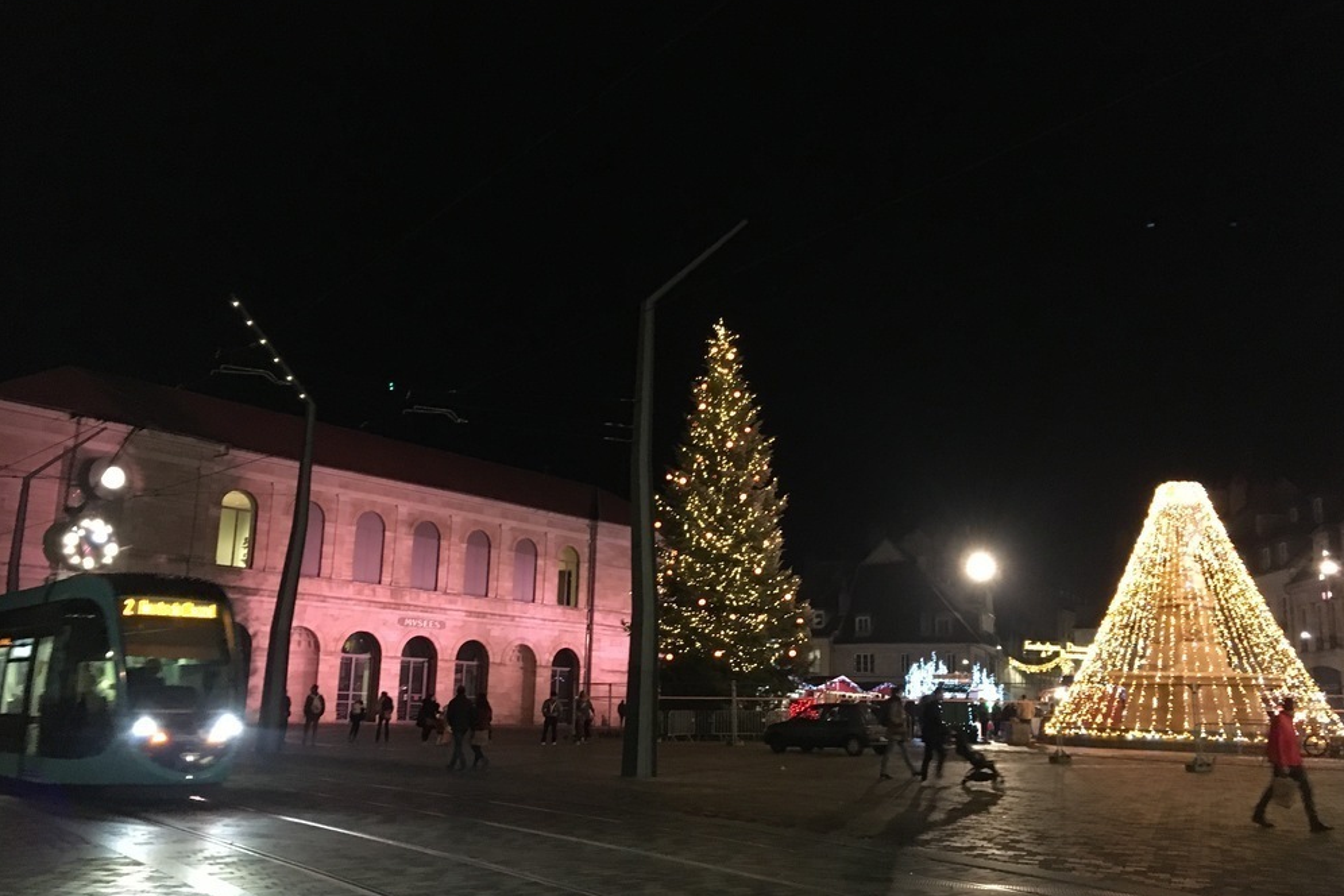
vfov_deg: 42.3
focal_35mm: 31
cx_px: 685
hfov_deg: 60.3
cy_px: 501
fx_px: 1157
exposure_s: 1/17
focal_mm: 4.15
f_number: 2.2
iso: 320
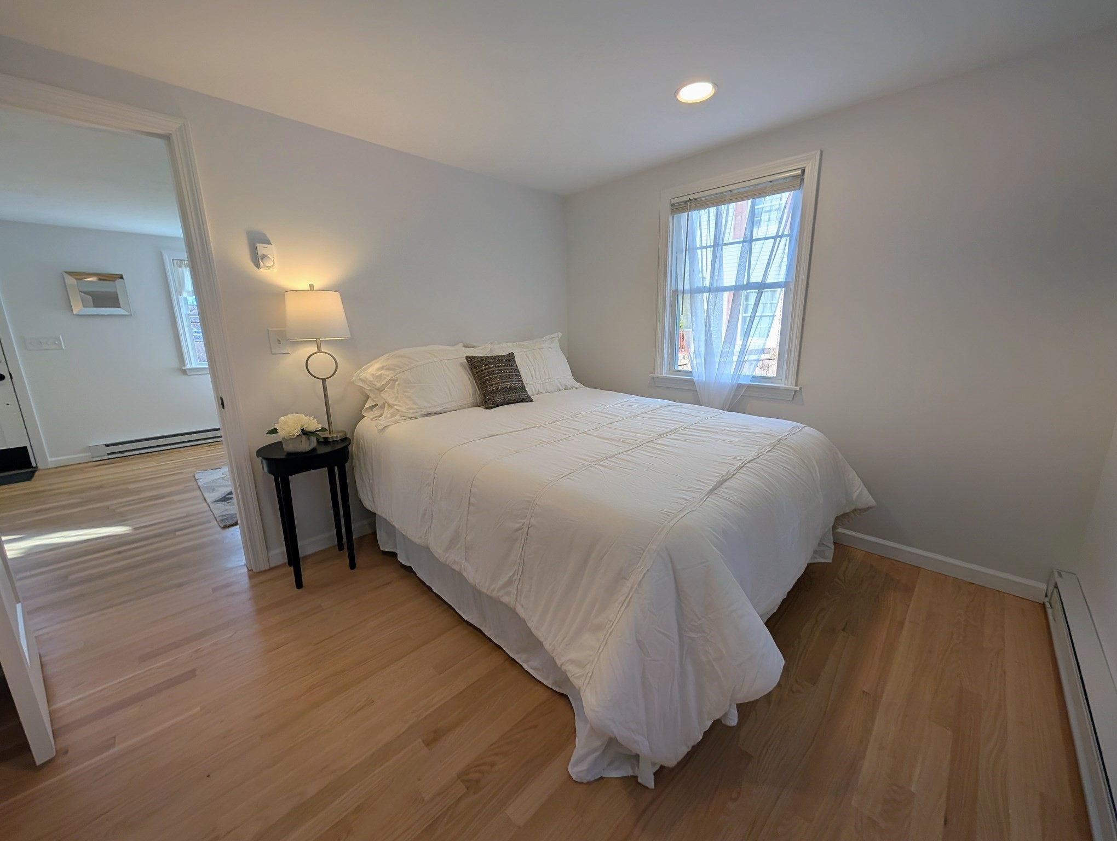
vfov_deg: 94.6
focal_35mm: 12
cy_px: 420
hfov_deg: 110.5
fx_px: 388
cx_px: 558
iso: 54
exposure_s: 1/313
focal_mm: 2.02
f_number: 1.7
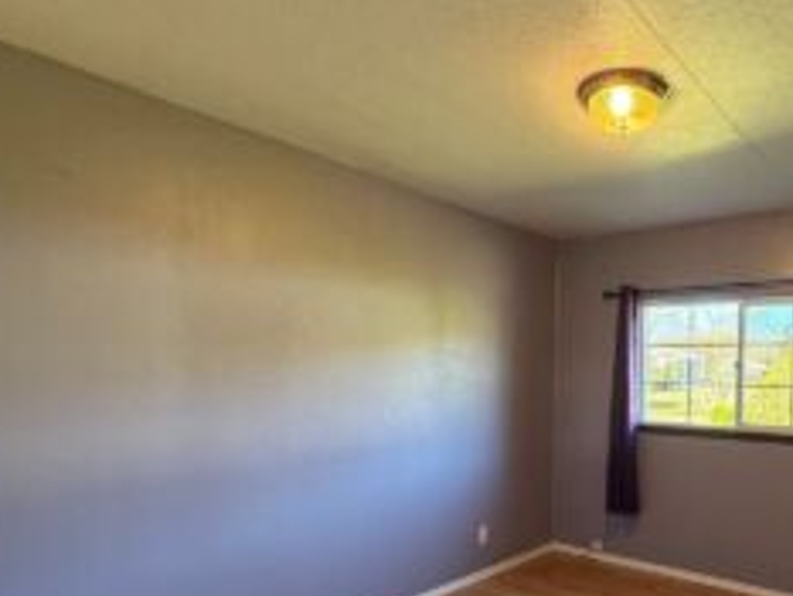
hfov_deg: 65.4
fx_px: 550
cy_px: 392
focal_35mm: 24
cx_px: 630
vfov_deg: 55.8
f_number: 2.2
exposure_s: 1/60
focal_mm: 2.22
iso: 320
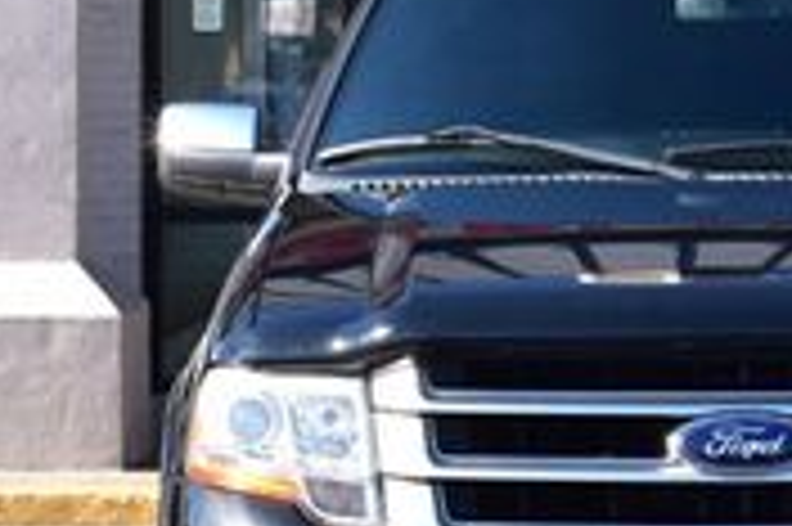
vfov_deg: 8.9
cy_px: 166
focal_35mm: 153
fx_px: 3363
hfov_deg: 13.1
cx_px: 909
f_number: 10
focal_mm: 28
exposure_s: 1/250
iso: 400
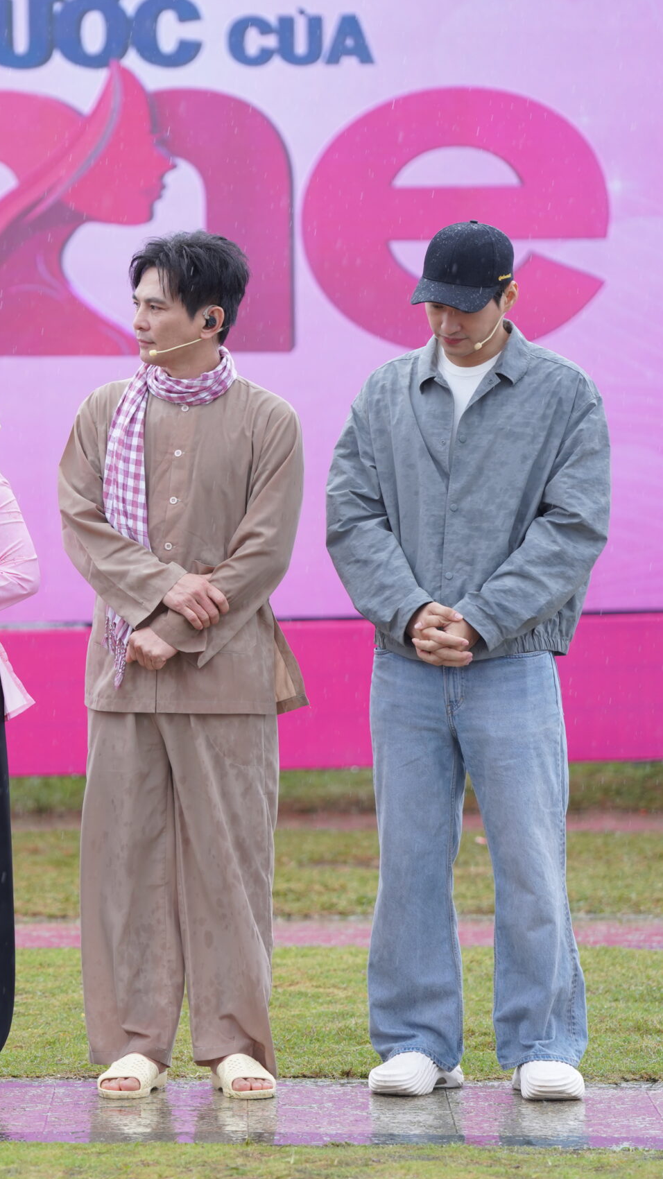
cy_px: 591
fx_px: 6658
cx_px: -128
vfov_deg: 10.1
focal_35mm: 213
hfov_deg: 5.7
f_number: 3.2
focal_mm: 135
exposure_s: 1/400
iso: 400
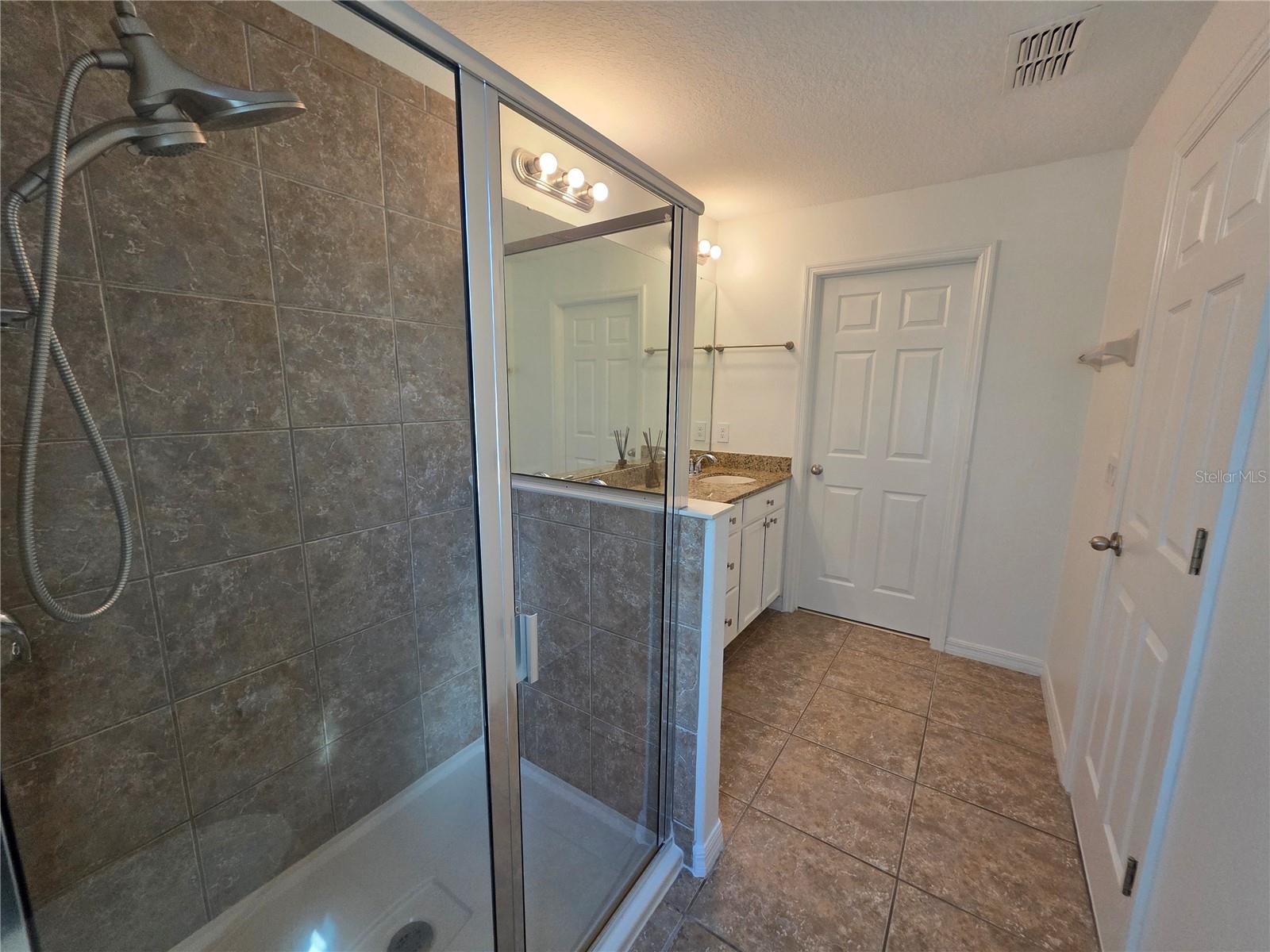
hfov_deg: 106.2
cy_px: 476
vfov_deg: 89.9
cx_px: 635
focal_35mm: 13
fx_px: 477
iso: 160
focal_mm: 2.2
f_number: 1.9
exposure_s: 1/120
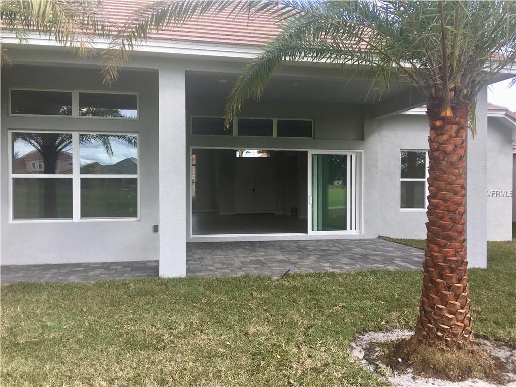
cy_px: 194
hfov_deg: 61.7
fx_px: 432
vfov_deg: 48.2
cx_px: 258
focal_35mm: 29
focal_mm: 4.15
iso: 25
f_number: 2.2
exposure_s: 1/370
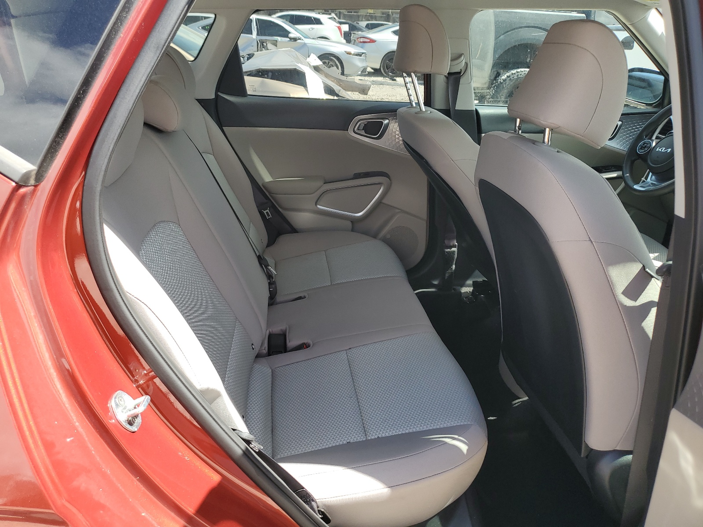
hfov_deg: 67.3
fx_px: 528
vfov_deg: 53.1
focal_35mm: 26
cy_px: 264
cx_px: 352
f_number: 1.5
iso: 50
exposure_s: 1/556
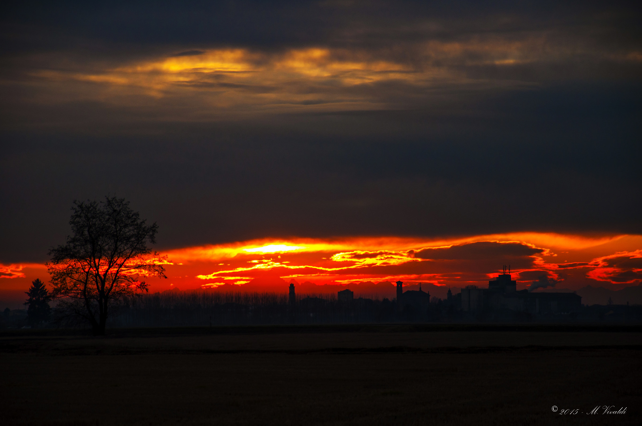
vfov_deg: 8.7
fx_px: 2805
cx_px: 321
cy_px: 213
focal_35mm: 158
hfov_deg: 13.1
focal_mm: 105
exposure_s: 1/200
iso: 100
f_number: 6.3
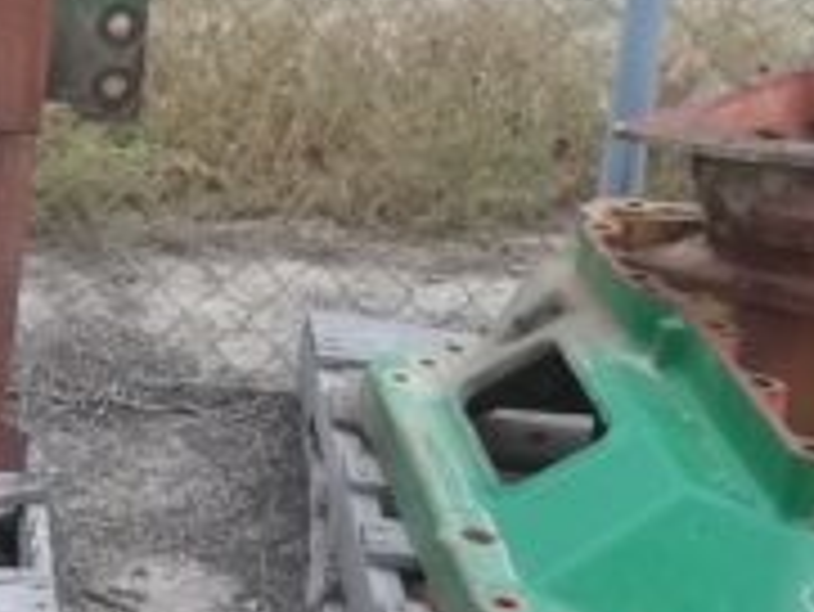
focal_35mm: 106
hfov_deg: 16.5
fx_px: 2494
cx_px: -486
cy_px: 40
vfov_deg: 13.8
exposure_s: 1/320
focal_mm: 5.7
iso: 64
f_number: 2.9
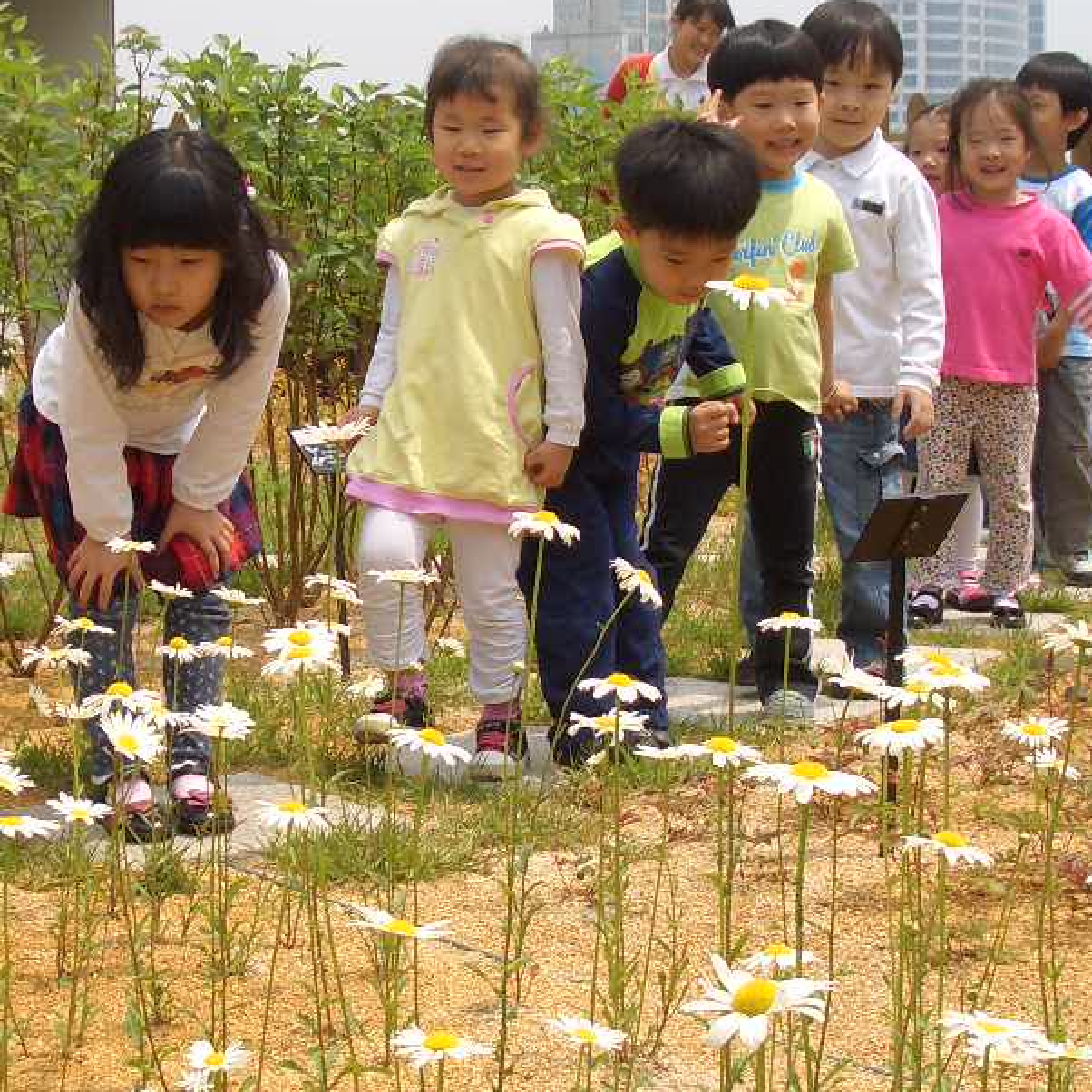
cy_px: 542
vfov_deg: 22.5
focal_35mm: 77
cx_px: 319
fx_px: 2748
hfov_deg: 22.3
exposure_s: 1/400
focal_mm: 6.8
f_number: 4.6
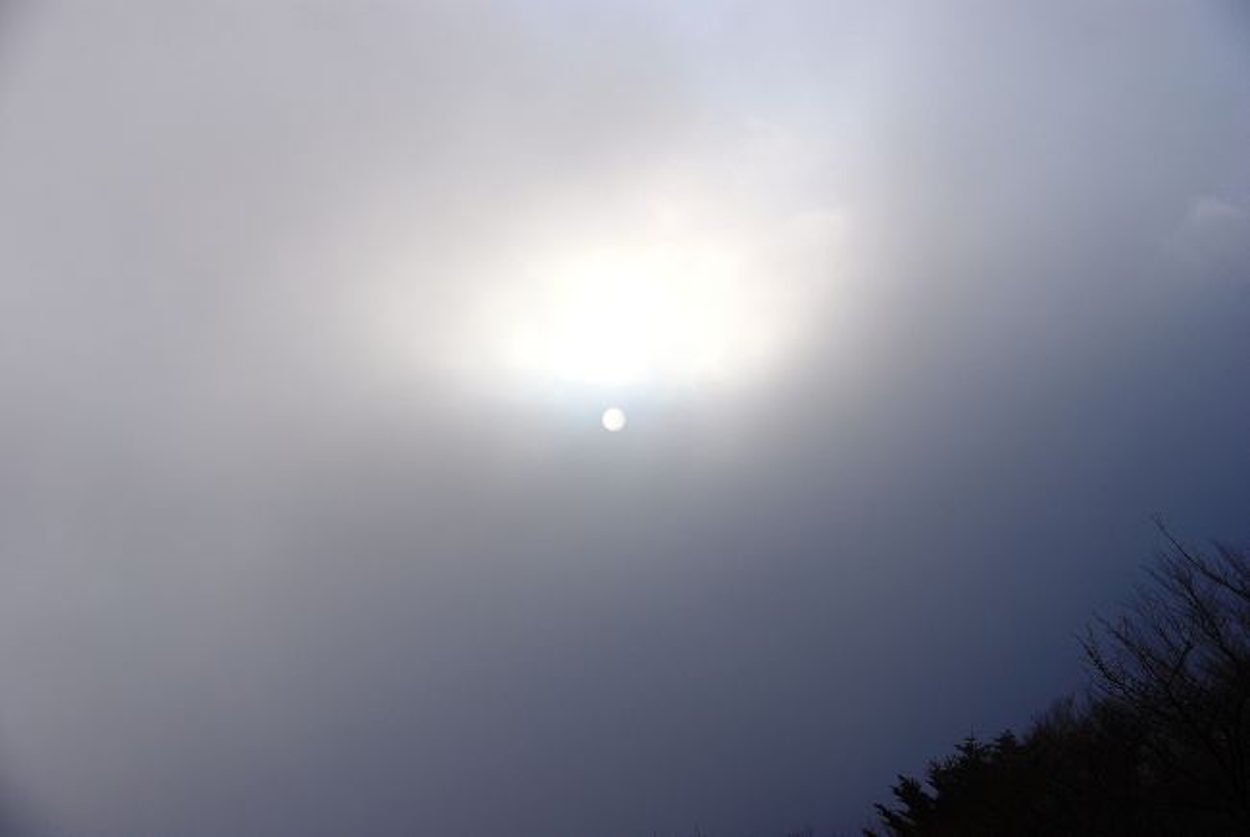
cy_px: 418
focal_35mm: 72
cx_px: 625
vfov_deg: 19.0
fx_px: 2503
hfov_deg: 28.0
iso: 100
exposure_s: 1/180
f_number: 6.7
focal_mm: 47.5
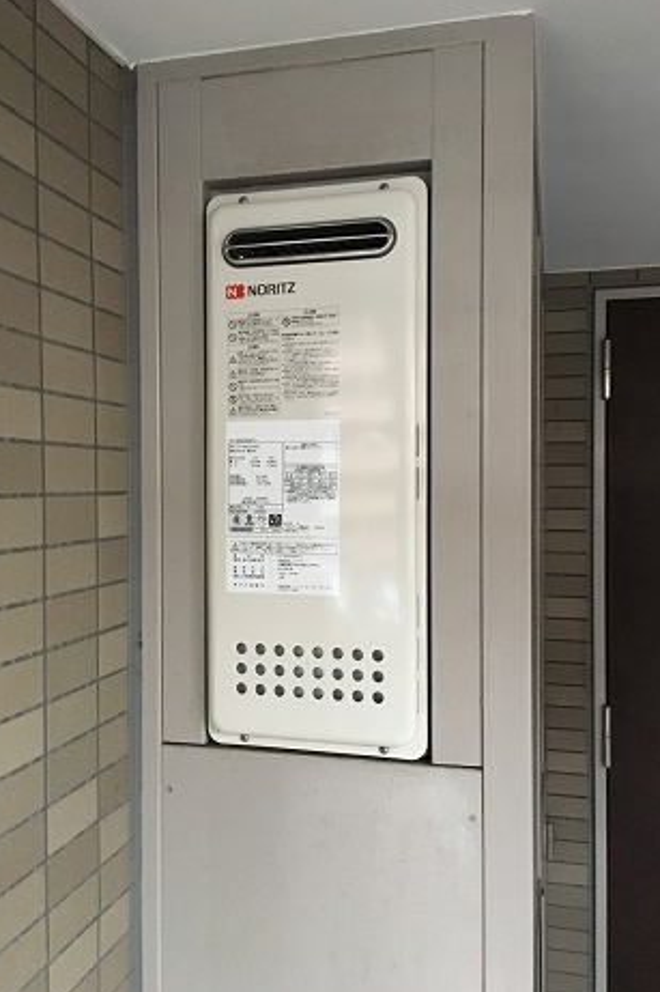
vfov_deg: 60.3
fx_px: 853
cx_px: 328
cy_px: 497
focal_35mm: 31
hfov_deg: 42.3
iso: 250
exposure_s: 1/15
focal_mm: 4.15
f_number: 2.2
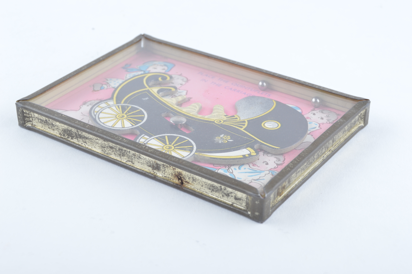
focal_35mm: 72
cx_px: 206
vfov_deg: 18.9
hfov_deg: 28.1
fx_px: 823
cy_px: 137
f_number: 11
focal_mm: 48
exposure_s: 1/25
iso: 100
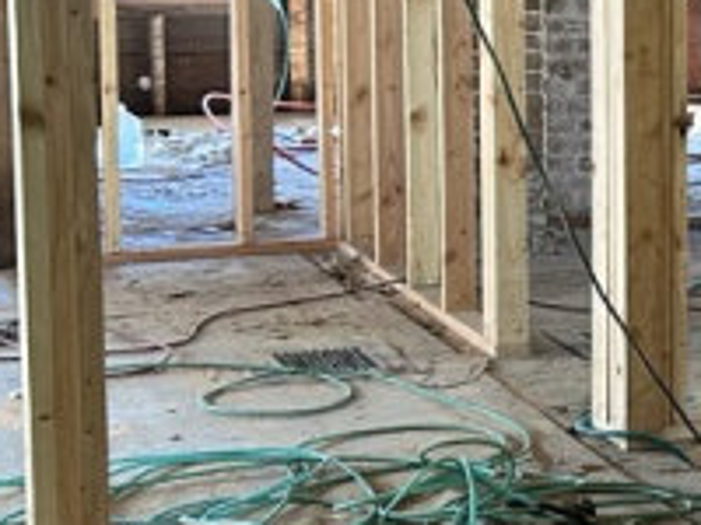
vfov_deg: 11.8
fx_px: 2531
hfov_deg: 14.3
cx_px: 1185
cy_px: 178
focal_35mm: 125
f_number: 1.5
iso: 125
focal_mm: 5.7
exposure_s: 1/69
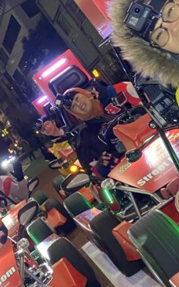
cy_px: 83
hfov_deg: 16.7
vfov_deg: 26.9
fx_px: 593
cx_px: -9
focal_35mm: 76
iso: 400
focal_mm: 4.25
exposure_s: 1/33
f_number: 1.8
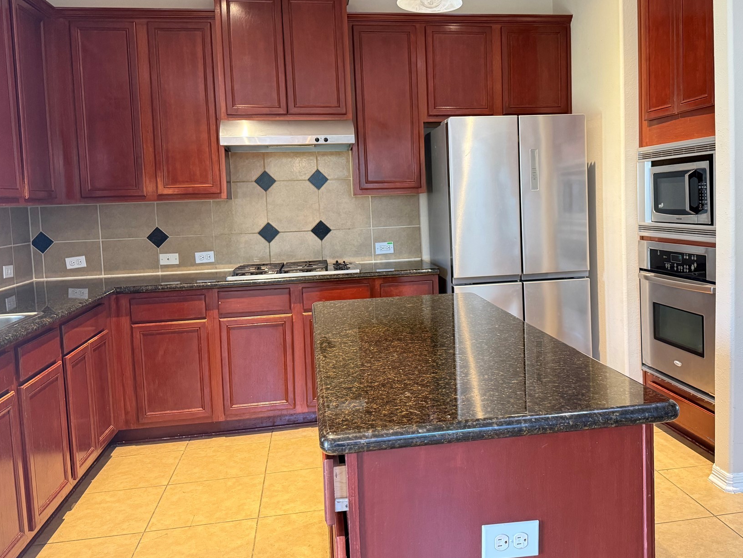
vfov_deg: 46.7
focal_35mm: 30
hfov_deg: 59.7
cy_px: 244
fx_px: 644
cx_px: 429
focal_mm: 6.76
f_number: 1.78
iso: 400
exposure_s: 1/60
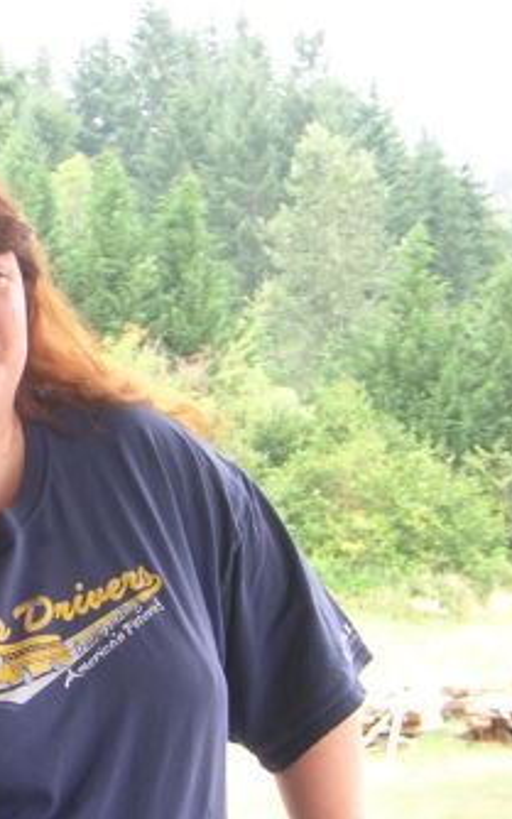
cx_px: -24
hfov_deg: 8.5
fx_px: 3435
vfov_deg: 13.6
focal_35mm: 154
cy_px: 411
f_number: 4.7
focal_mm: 14.1
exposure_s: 1/31.7
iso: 105
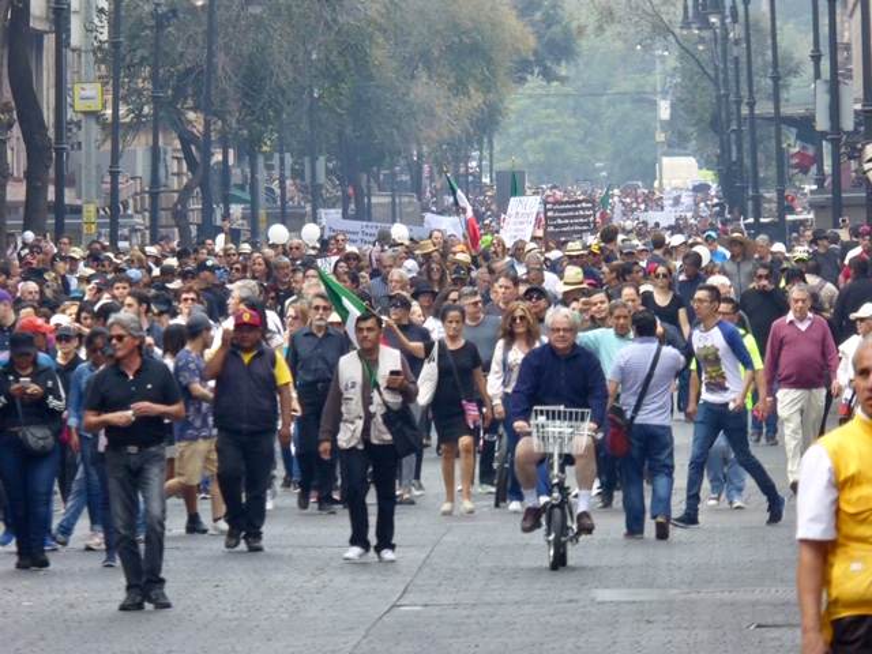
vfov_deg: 2.7
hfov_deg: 3.6
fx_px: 13981
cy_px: 327
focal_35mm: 555
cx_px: 436
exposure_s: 1/200
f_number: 6
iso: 320
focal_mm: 89.6
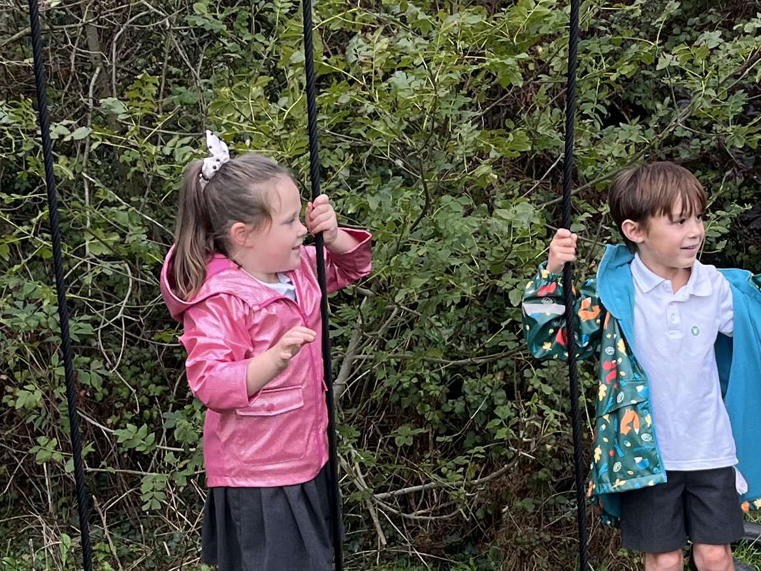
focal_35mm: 90
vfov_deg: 16.2
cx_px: 576
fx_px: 1979
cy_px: 514
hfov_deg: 21.6
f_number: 1.6
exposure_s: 1/202
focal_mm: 5.1
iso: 40
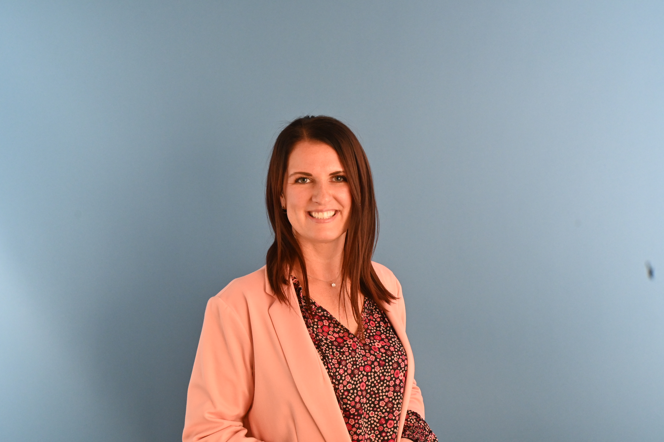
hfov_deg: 41.7
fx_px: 871
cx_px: 332
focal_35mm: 47
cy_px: 221
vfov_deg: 28.5
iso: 2000
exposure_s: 1/25
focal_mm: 31.5
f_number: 10
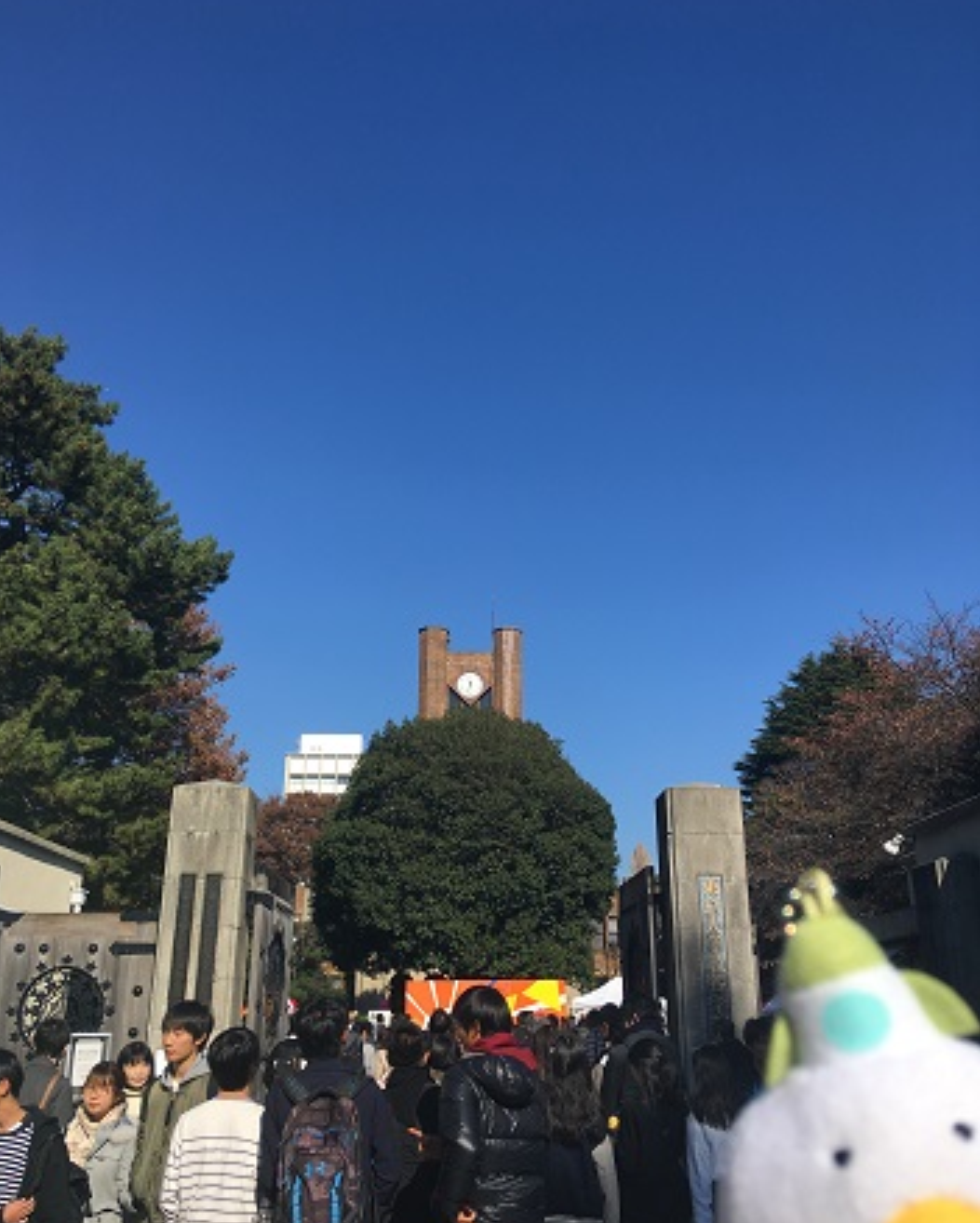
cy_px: 631
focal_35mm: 31
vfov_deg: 57.1
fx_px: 1123
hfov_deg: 47.2
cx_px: 480
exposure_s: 1/1709
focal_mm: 4.15
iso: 25
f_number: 2.2
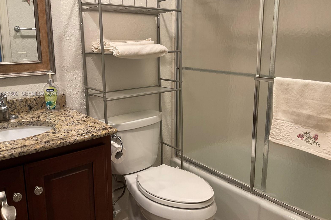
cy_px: 94
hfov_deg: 60.3
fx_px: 285
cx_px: 162
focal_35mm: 31
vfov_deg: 42.2
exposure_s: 1/60
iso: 64
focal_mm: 3
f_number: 1.8
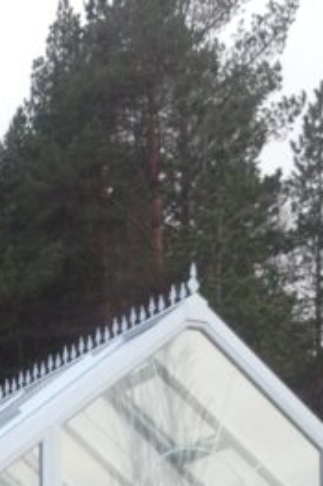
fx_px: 1913
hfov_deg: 9.6
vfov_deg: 13.8
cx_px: 48
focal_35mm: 142
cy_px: 674
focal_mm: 4.28
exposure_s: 1/120
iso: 50
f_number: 2.4
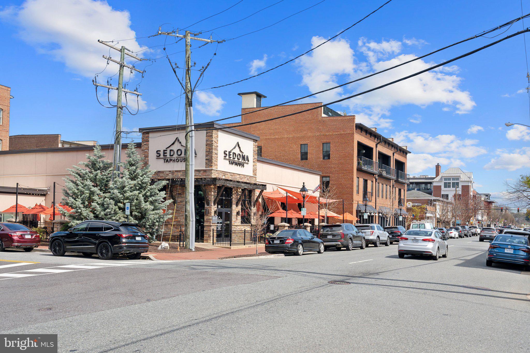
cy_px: 176
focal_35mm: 34
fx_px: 500
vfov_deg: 38.9
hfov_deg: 55.8
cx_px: 265
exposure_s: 1/160
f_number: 10
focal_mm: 34
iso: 100
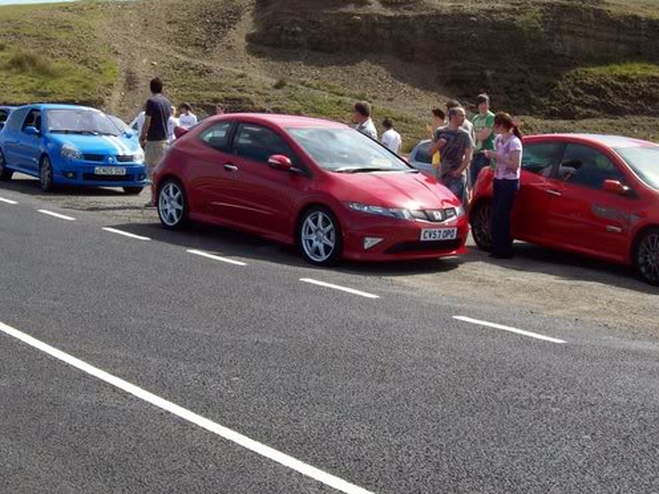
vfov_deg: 25.2
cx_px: 286
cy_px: 184
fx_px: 1104
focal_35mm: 58
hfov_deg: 33.2
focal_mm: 6
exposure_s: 1/439
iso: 80
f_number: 4.8
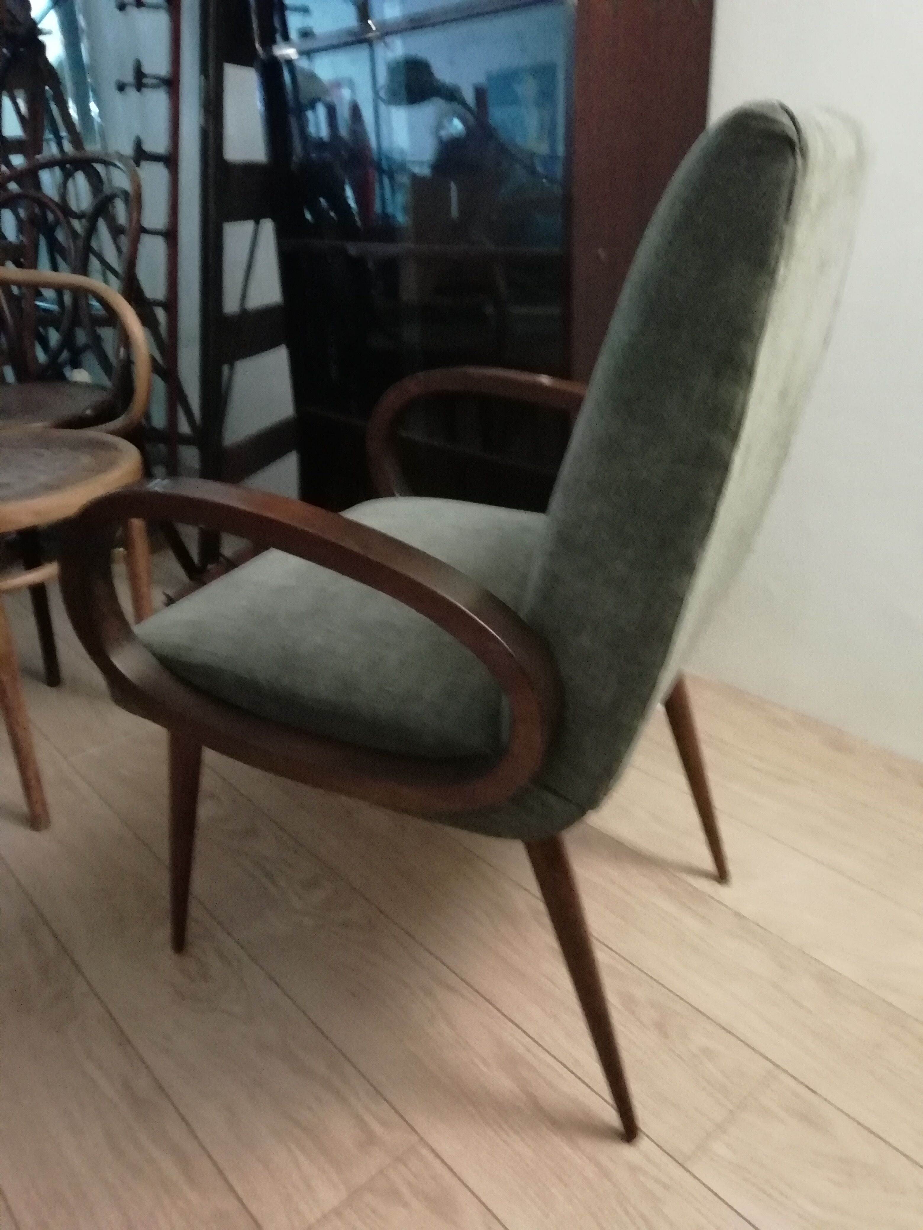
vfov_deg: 67.3
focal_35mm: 26
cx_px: 462
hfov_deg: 53.1
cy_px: 615
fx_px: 924
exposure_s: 1/14.3
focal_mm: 3.46
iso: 640
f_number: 2.2
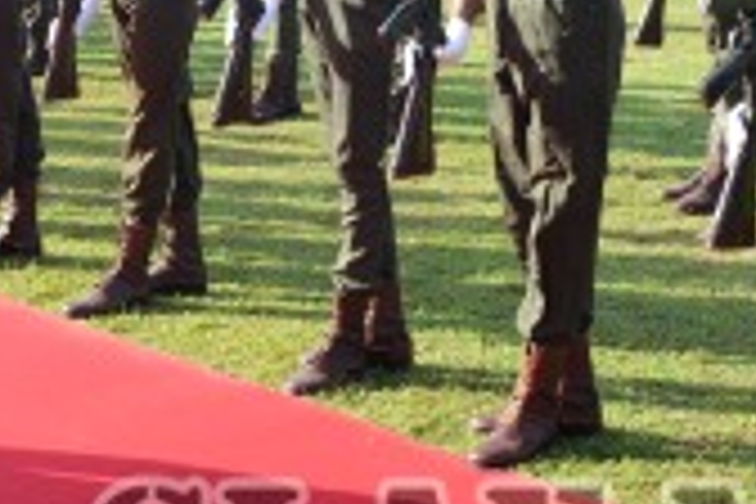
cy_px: -68
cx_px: 209
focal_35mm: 100
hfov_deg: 20.3
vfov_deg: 13.4
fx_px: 2100
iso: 400
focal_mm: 28
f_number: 8
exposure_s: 1/200
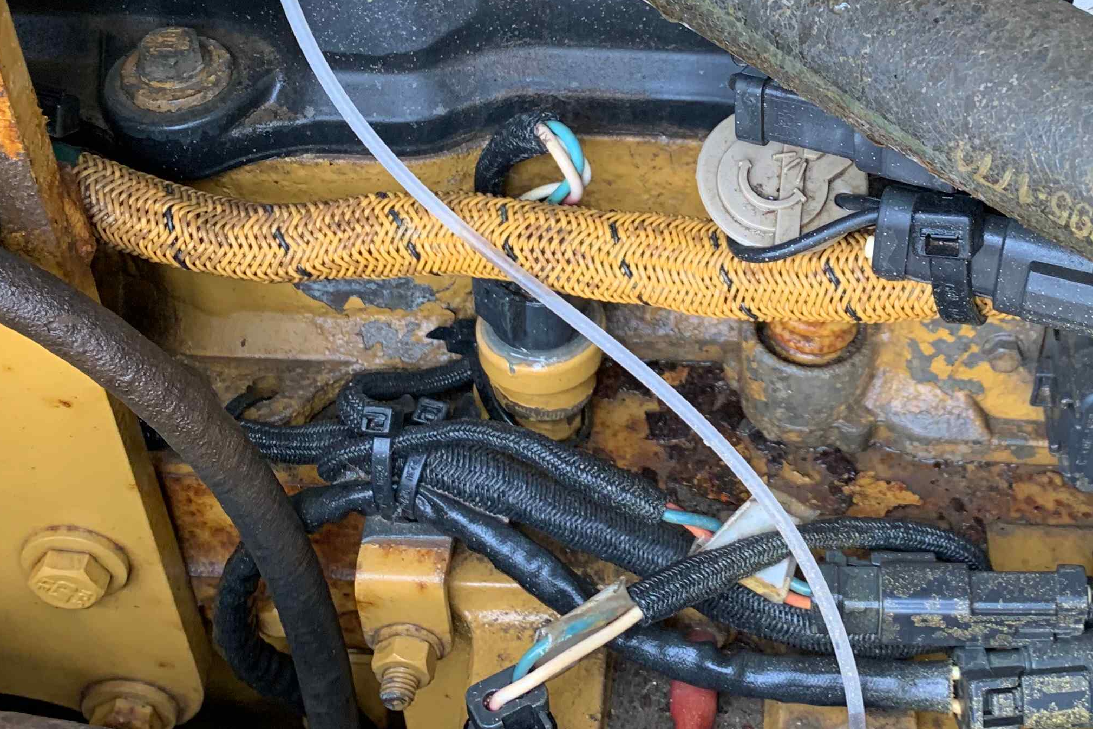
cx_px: 738
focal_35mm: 54
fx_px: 1639
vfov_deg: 24.6
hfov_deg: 36.5
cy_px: 128
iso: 100
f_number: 1.8
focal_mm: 4.25
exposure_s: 1/104
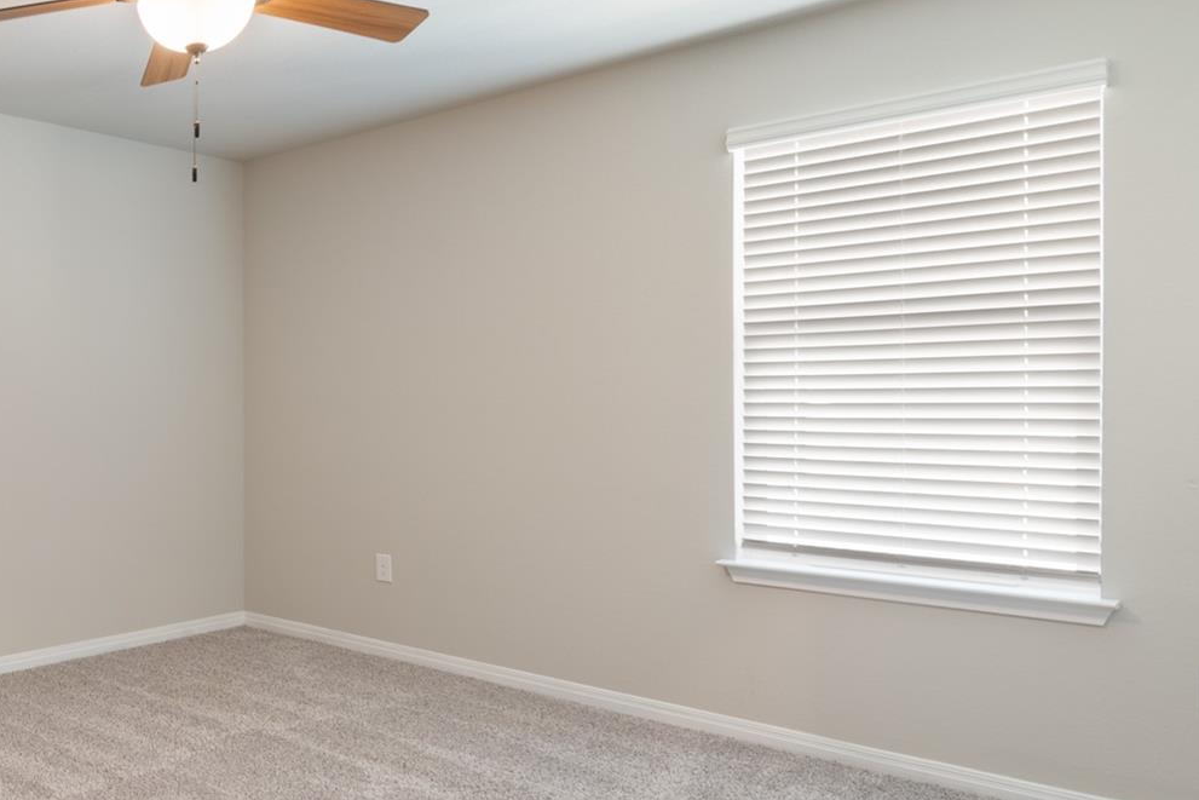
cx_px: 70
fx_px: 1033
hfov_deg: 51.4
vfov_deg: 42.3
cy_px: 418
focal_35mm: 31
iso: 400
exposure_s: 1/2.5
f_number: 8
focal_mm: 15
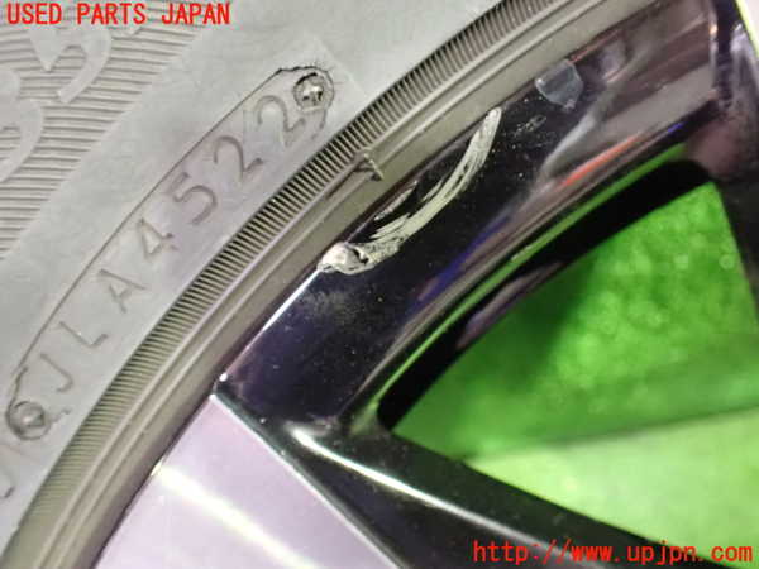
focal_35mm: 30
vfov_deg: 46.8
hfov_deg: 60.0
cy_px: 284
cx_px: 380
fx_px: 658
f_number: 2.3
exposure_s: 1/15
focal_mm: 5.4
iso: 1600
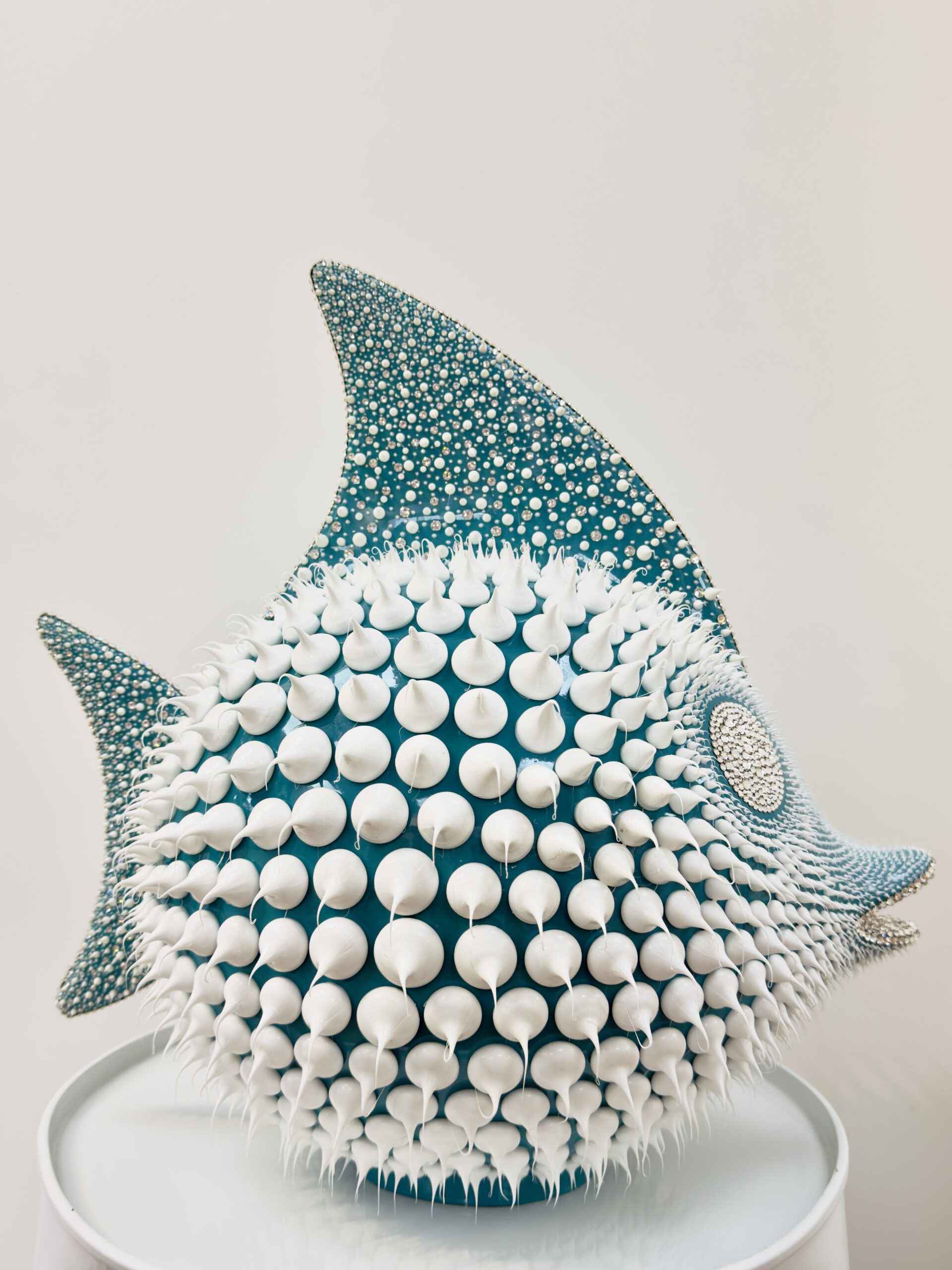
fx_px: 1247
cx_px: 476
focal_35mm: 34
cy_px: 635
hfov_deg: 41.8
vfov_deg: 54.0
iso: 50
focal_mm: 6.76
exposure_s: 1/121
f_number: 1.78
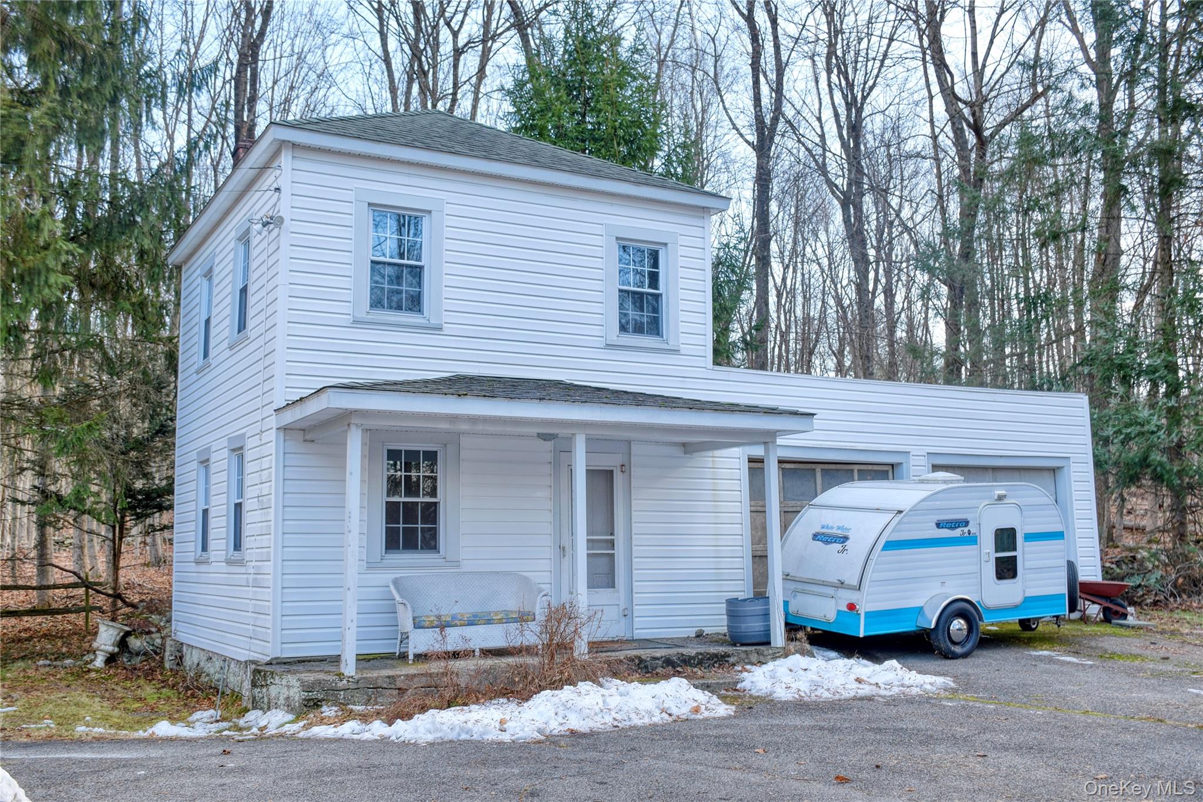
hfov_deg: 53.1
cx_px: 602
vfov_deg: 36.9
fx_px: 1203
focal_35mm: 36
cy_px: 401
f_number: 8
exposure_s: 1/60
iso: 250
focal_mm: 24
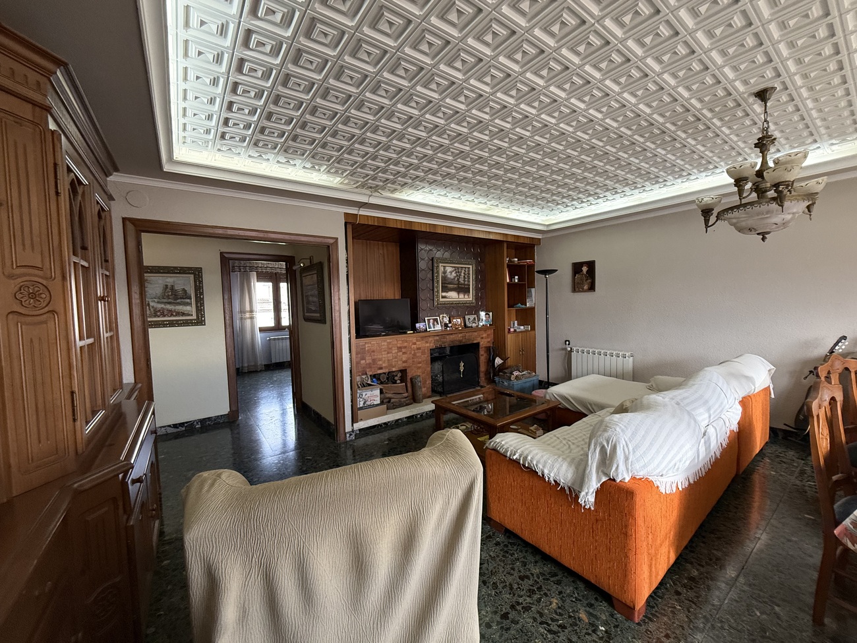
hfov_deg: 102.1
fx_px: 347
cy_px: 322
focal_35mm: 14
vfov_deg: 85.7
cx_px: 428
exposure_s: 1/100
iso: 320
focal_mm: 2.22
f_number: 2.2
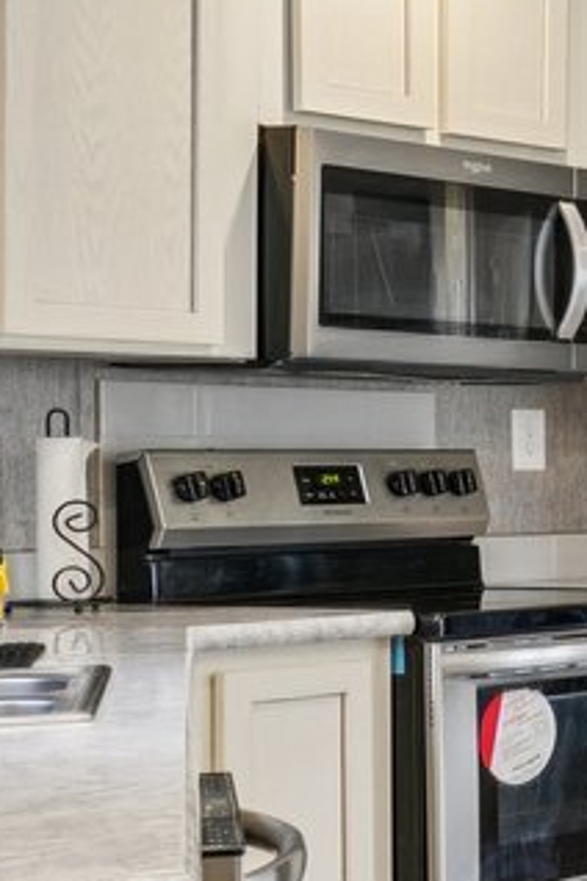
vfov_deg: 19.8
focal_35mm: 103
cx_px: 2331
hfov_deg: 8.1
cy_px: 486
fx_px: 2519
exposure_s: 1/15
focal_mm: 16
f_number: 8
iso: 400
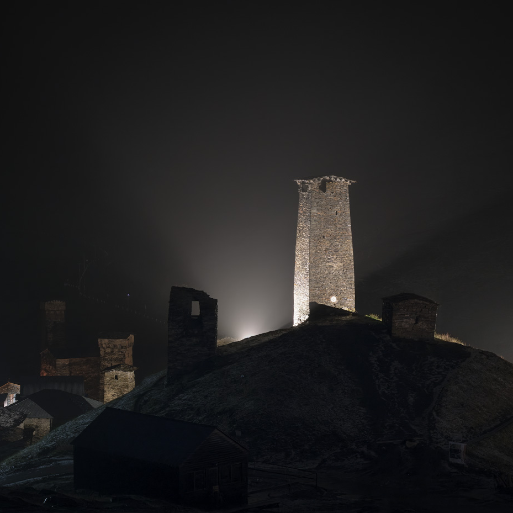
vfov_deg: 18.1
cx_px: 322
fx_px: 1610
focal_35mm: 96
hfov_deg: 18.1
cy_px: 257
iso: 500
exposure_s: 27
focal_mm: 50
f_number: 10
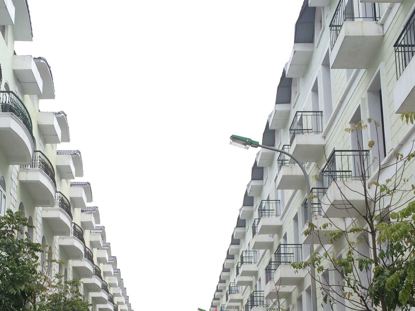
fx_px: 707
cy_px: 265
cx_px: 181
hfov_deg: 32.7
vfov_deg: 24.3
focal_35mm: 59
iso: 32
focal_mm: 4.12
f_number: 2.2
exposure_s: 1/189
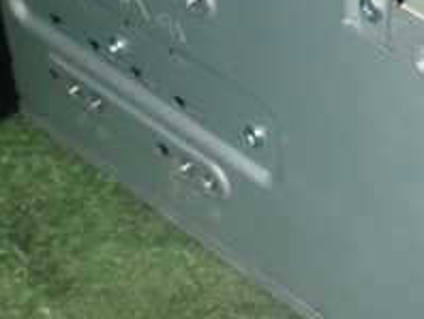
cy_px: -4
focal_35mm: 124
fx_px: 1521
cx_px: 452
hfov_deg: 15.5
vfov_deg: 11.8
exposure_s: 1/40
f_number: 8
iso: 800
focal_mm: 7.31
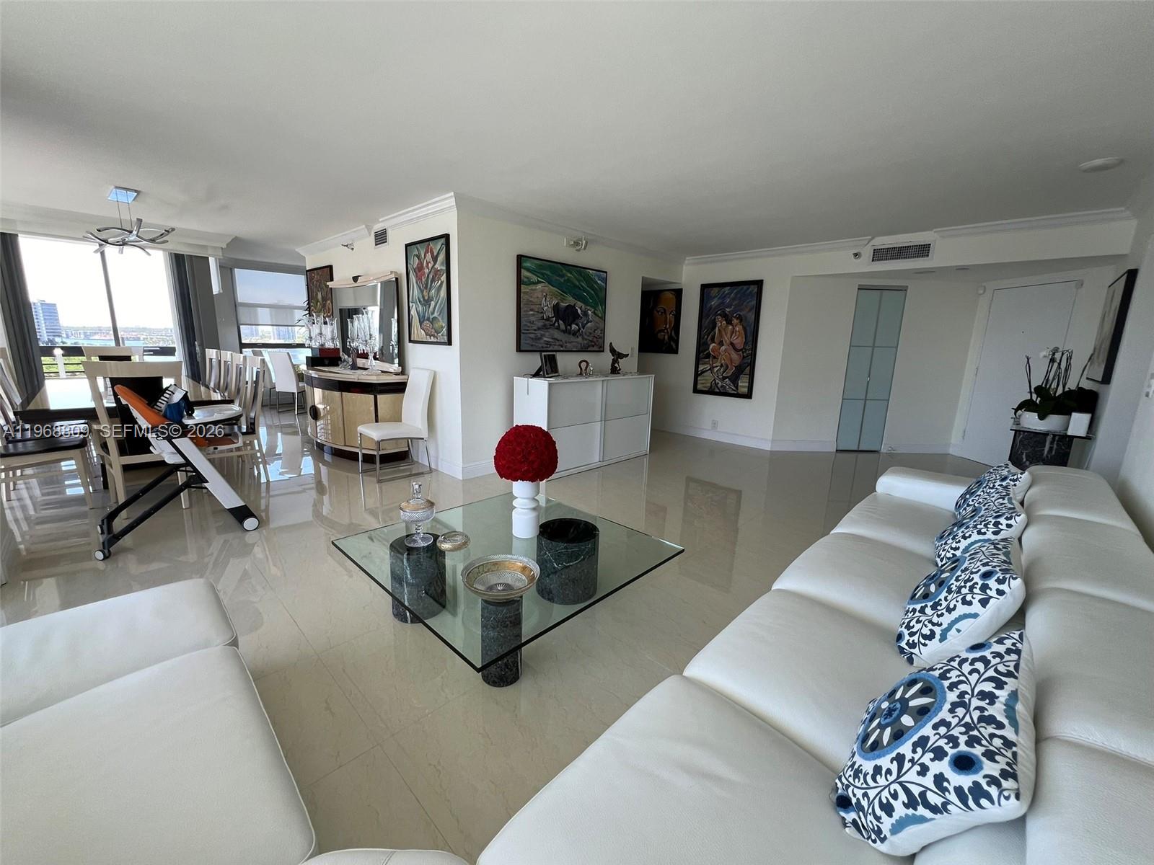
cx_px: 577
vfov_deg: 89.9
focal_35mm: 13
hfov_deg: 106.2
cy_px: 432
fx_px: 433
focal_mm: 1.57
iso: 64
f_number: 1.8
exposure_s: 1/99
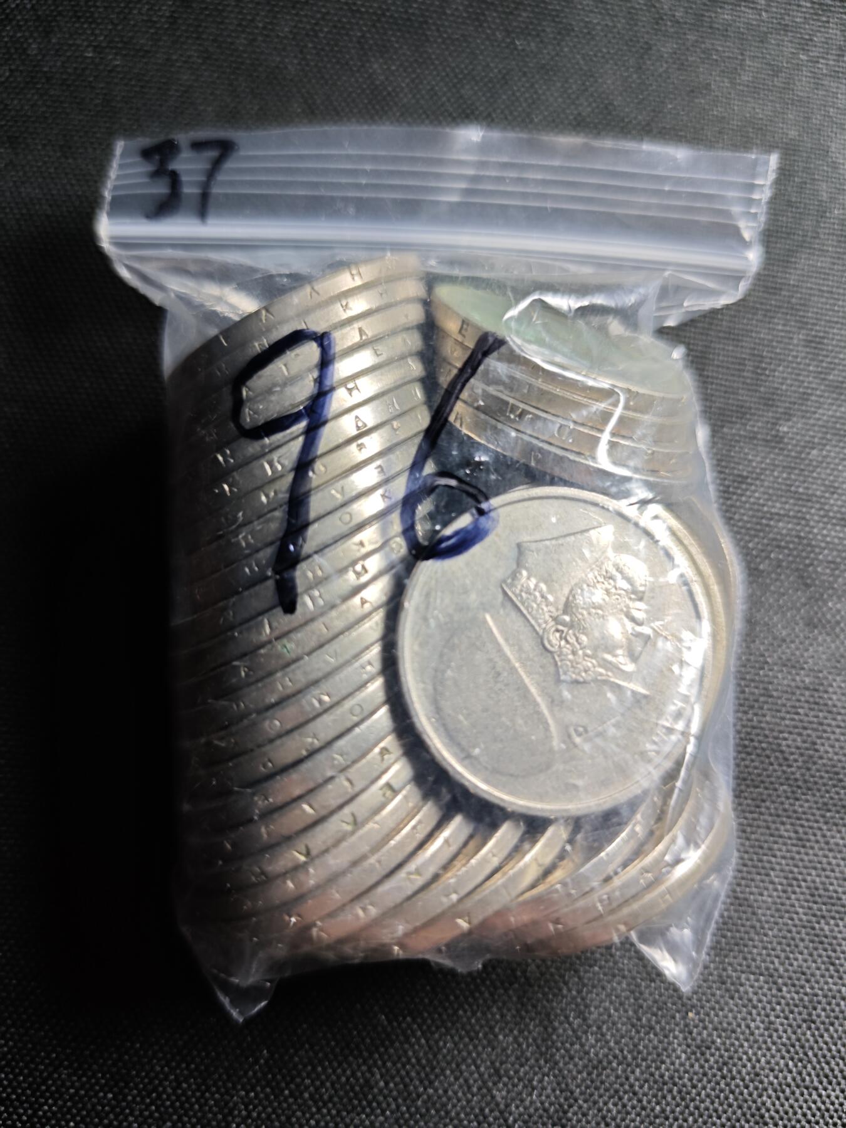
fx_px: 782
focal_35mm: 24
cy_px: 564
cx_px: 423
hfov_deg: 56.8
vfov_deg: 71.6
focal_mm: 5.84
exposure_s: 1/50
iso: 100
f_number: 1.6
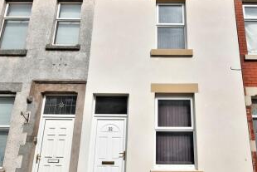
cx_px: 150
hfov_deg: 75.5
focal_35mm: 23
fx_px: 164
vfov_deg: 55.1
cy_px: 93
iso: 200
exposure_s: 1/500
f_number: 11
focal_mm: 10
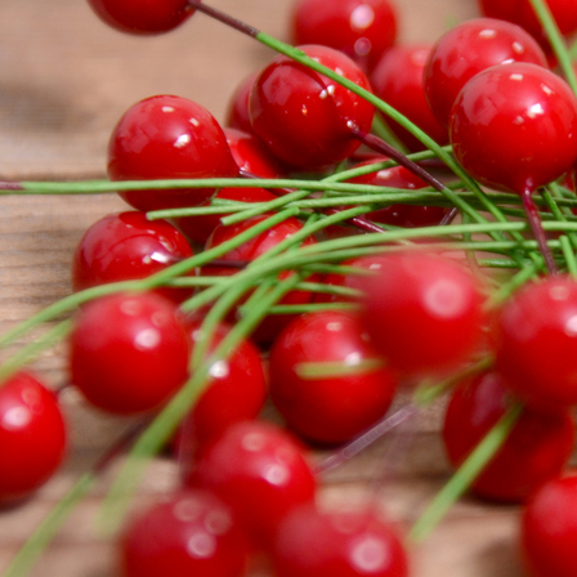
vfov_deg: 4.3
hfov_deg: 4.3
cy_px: 281
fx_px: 7713
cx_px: 666
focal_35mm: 409
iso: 320
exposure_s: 1/100
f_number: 4
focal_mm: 120
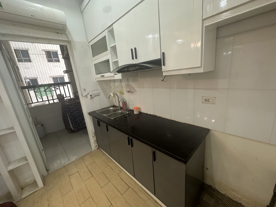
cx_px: 138
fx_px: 112
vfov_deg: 85.7
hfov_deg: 102.1
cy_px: 104
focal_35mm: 14
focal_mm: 2.22
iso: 250
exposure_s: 1/50
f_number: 2.2
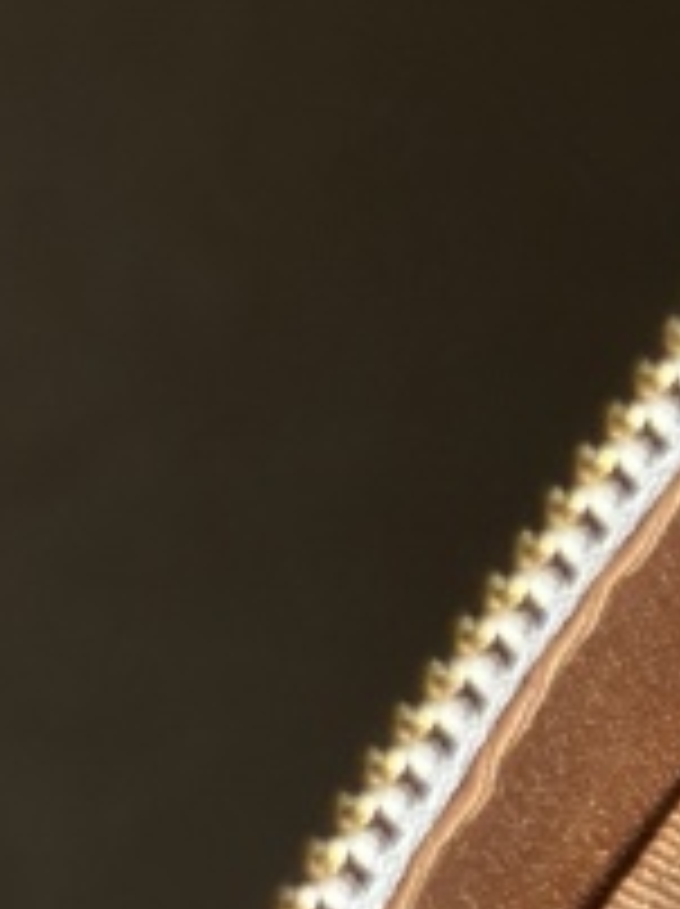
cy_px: 549
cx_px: 1581
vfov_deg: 5.8
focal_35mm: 343
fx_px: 9003
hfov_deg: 4.2
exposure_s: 1/104
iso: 125
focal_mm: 6.86
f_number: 1.78
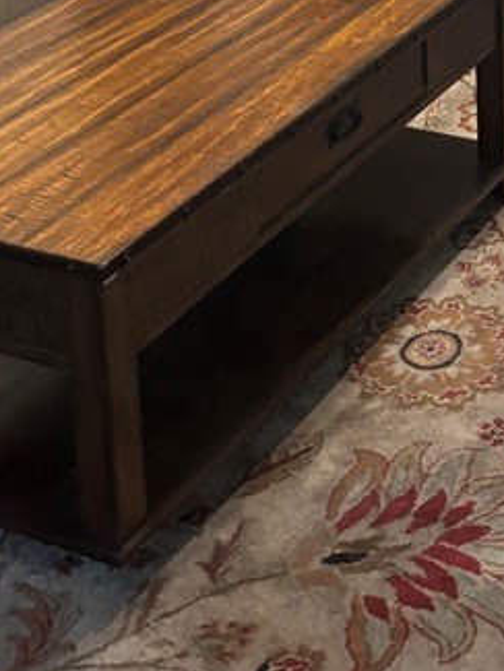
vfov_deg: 21.0
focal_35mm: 82
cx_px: 609
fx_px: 1591
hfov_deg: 17.2
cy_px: -264
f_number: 1.6
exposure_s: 1/60
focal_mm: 5.96
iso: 400
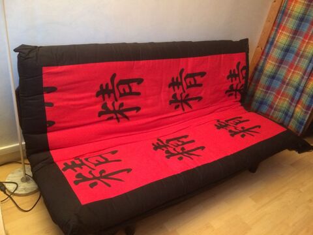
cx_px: 156
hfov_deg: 61.7
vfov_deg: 48.2
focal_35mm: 29
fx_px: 262
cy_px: 118
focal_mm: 4.15
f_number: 2.2
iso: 320
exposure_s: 1/17
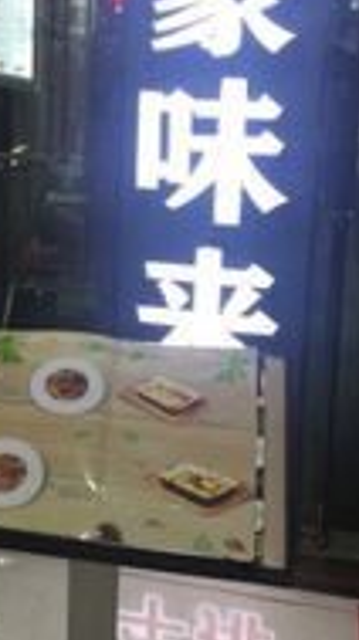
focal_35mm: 67
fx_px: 1136
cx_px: -85
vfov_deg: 31.2
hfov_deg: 17.1
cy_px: 207
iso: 40
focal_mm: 4.15
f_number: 2.2
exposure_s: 1/17
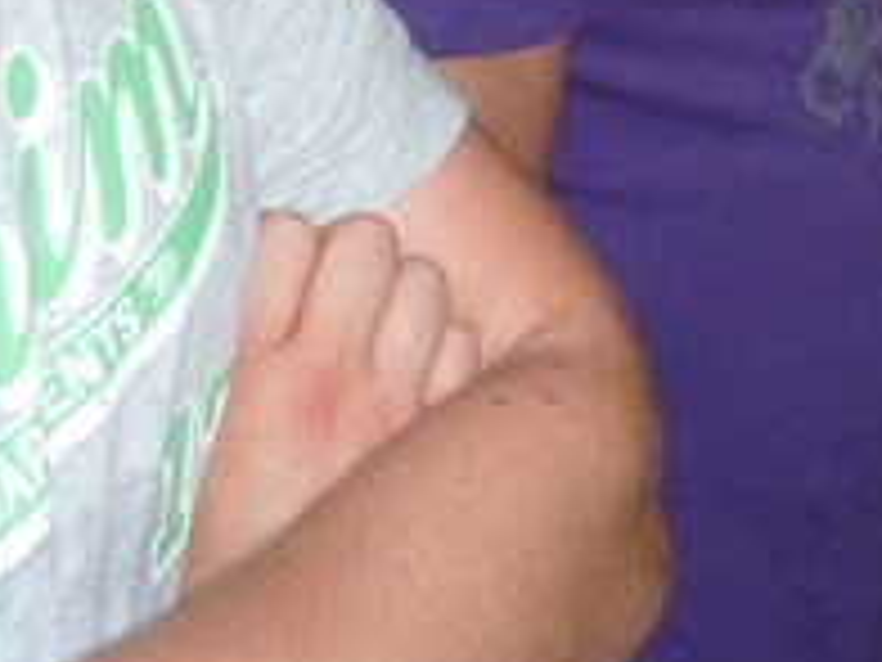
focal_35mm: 102
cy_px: -585
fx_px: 2599
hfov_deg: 19.1
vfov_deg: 12.9
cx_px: 698
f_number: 3.3
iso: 400
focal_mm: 4.1
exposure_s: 1/60
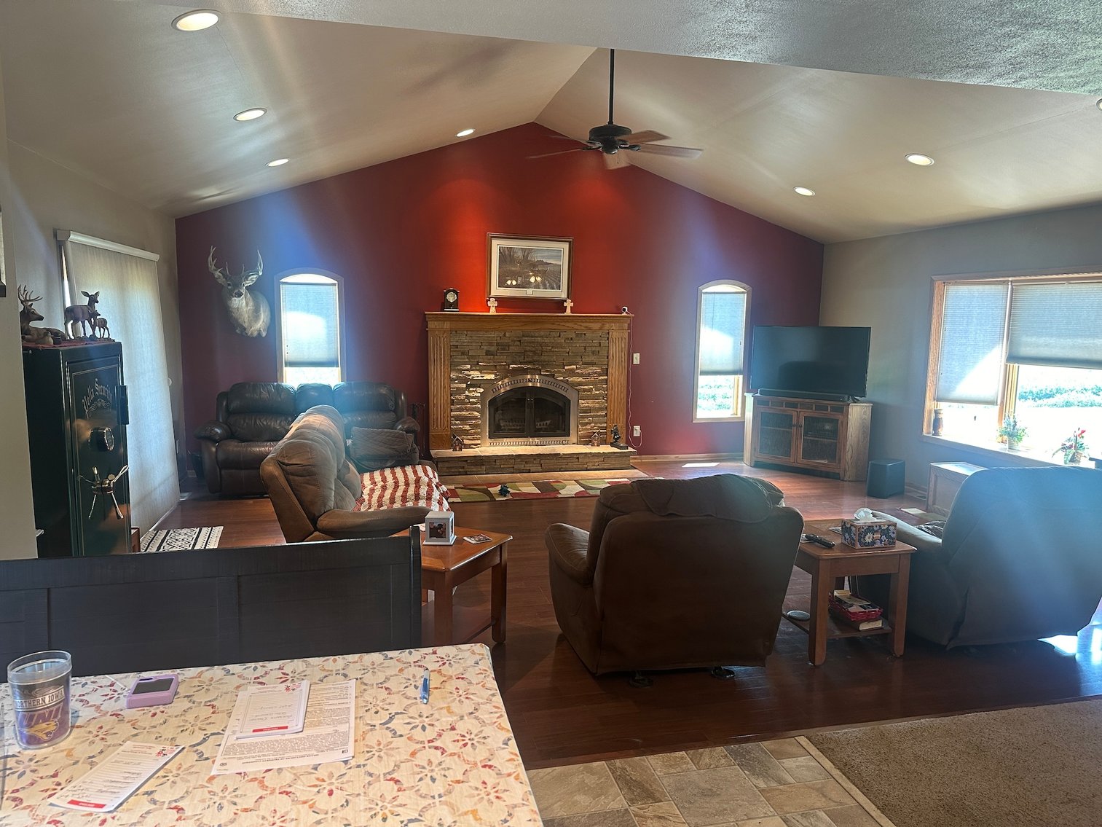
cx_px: 551
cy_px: 414
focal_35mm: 24
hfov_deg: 71.6
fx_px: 764
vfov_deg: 56.8
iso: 160
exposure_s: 1/60
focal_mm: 6.86
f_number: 1.78
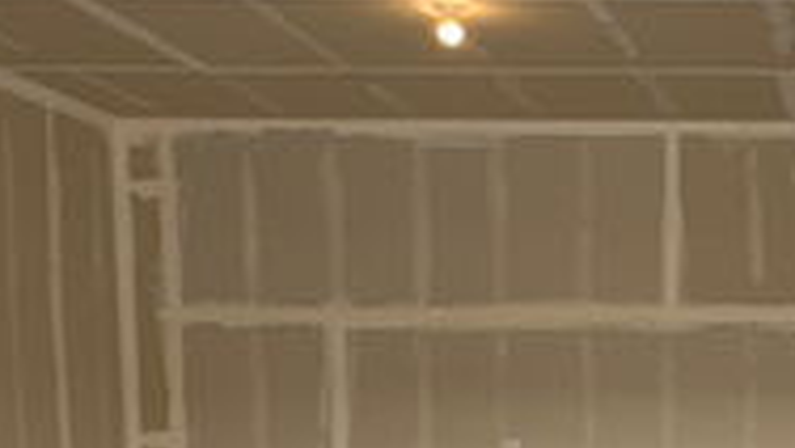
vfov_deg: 13.8
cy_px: 659
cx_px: 892
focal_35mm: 83
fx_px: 1751
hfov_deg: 23.8
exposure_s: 1/112
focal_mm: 2.22
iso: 40
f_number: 2.2
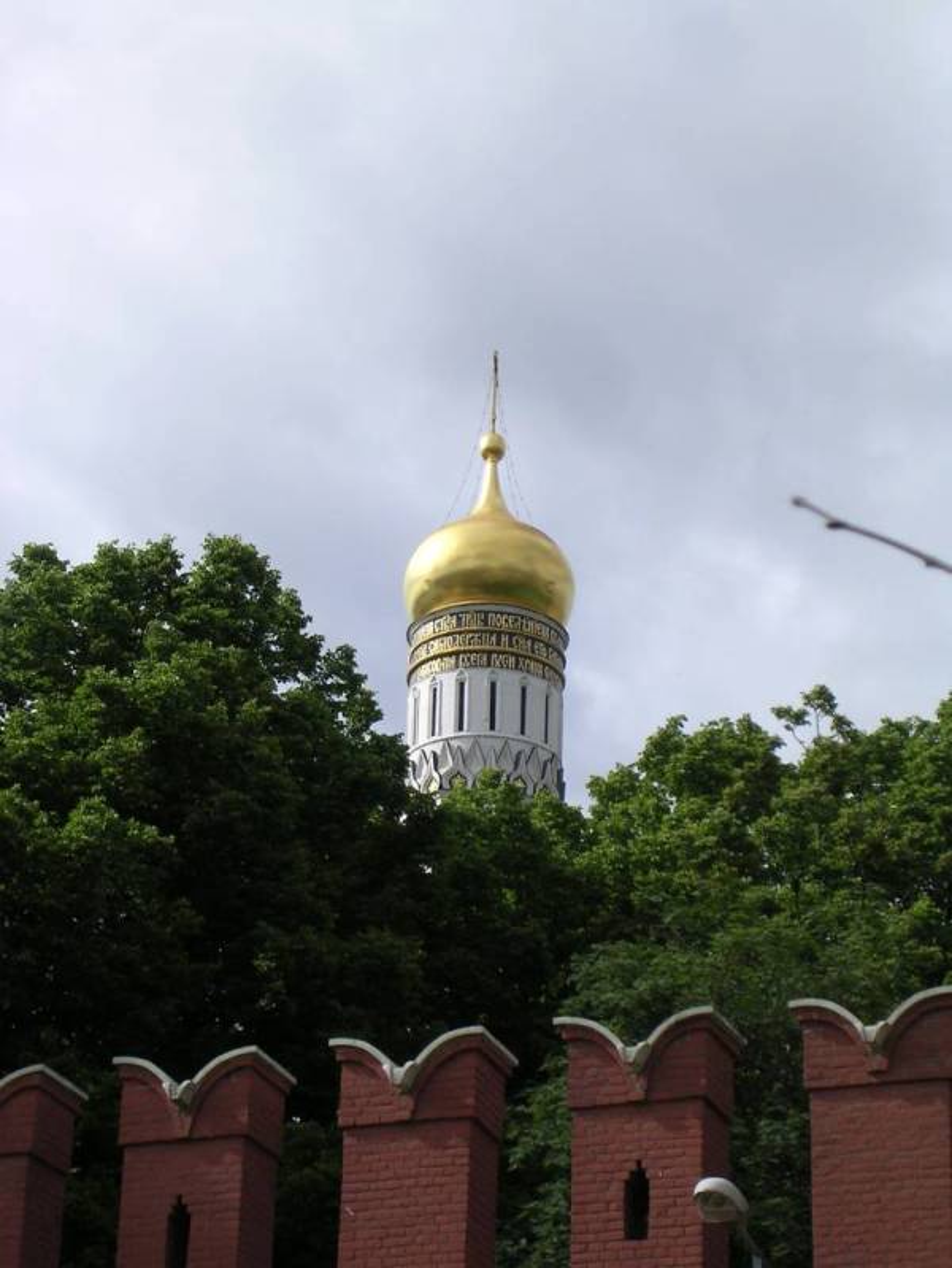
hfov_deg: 14.1
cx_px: 476
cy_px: 634
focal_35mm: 105
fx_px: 3847
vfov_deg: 18.7
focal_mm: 15.9
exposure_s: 1/571
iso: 100
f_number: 4.6
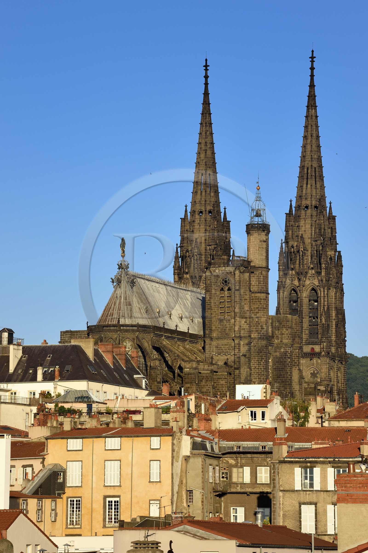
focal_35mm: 170
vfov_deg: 12.1
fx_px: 2609
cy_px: 276
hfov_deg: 8.1
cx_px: 184
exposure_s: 1/400
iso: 200
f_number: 10
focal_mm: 170
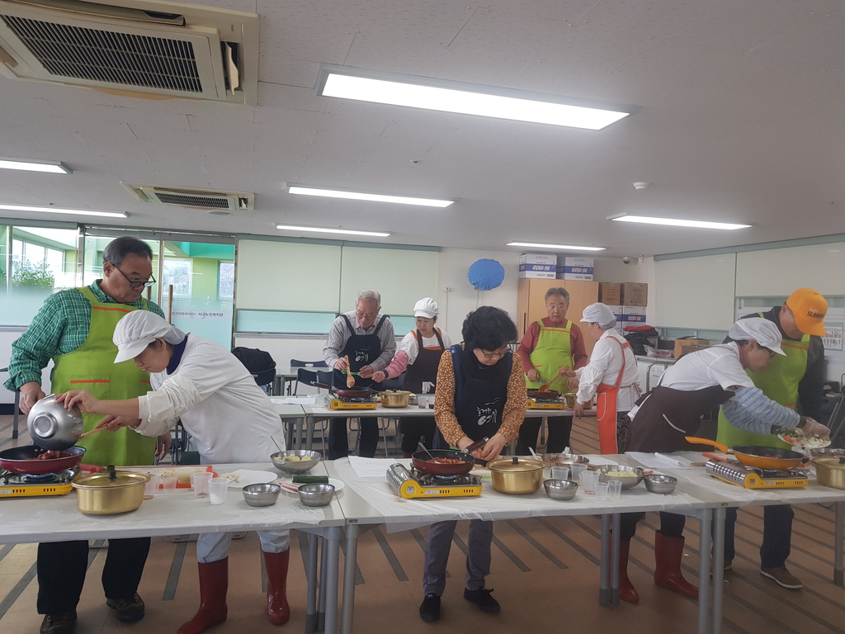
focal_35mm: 26
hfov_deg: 67.3
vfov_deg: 53.1
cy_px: 317
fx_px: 635
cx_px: 422
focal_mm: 4.3
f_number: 1.7
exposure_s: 1/60
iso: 50
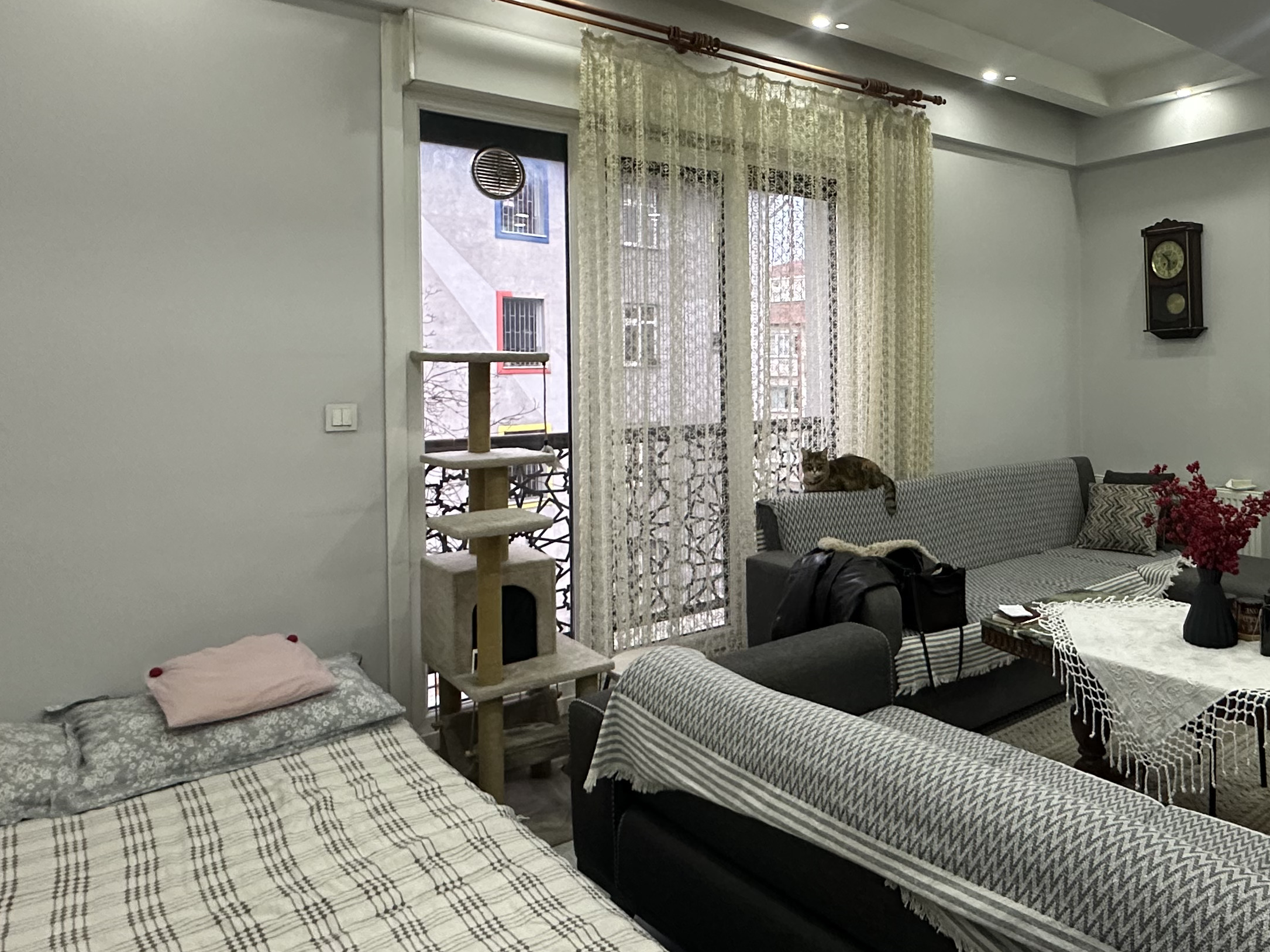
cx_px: 904
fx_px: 954
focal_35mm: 26
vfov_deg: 52.5
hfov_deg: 64.5
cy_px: 357
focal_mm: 2.22
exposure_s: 1/50
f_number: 2.2
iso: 320
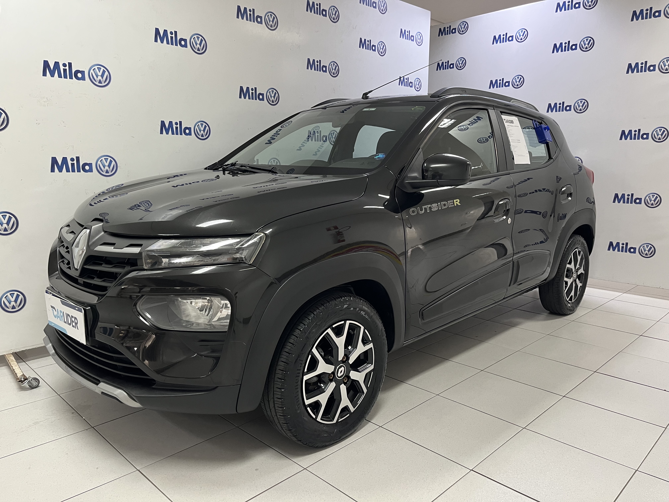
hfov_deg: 67.3
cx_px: 334
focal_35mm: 26
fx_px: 502
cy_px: 251
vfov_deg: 53.1
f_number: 1.6
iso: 200
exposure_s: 1/60
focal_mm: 5.1
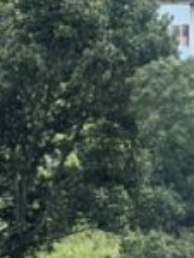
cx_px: 446
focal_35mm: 524
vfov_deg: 3.8
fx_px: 3904
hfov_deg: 2.8
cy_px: -98
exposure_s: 1/278
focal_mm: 9
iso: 32
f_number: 2.8
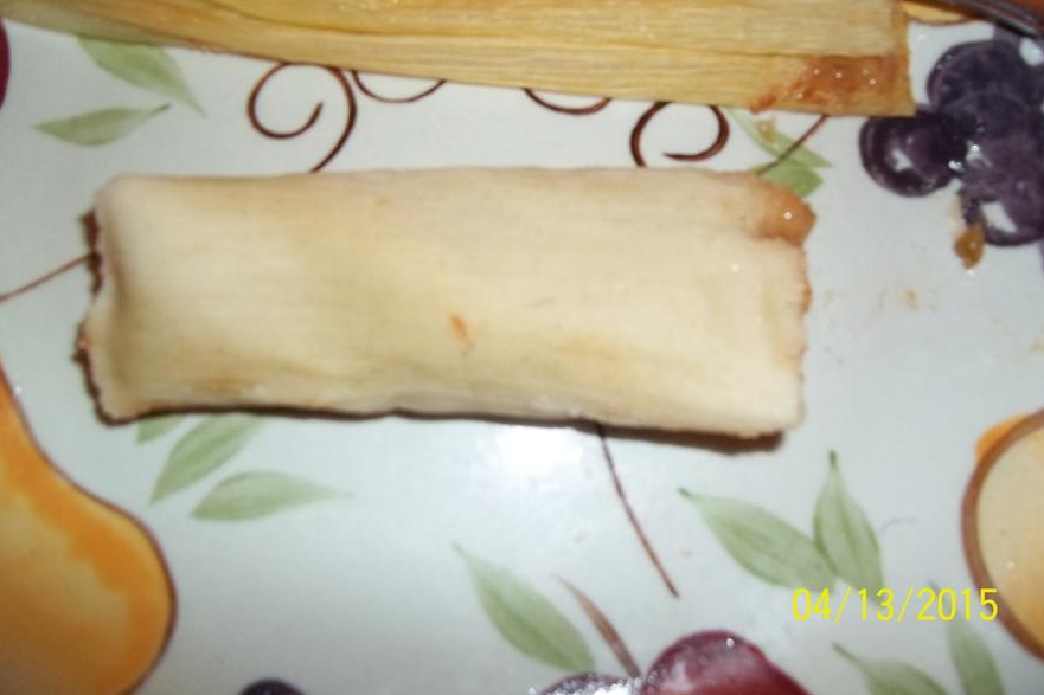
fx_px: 986
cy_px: 303
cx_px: 519
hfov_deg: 55.8
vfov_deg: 38.8
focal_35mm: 34
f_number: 2.9
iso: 160
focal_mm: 5.7
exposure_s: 1/30
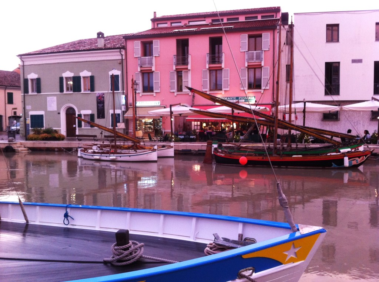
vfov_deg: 40.6
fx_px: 382
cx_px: 190
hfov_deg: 52.7
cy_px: 141
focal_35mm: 35
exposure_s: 1/15
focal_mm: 3.85
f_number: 2.8
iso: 125
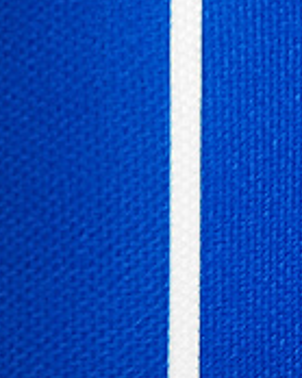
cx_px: -372
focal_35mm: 260
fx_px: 2907
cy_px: -213
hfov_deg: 5.8
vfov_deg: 7.3
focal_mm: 5.58
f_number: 1.8
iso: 125
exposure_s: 1/50
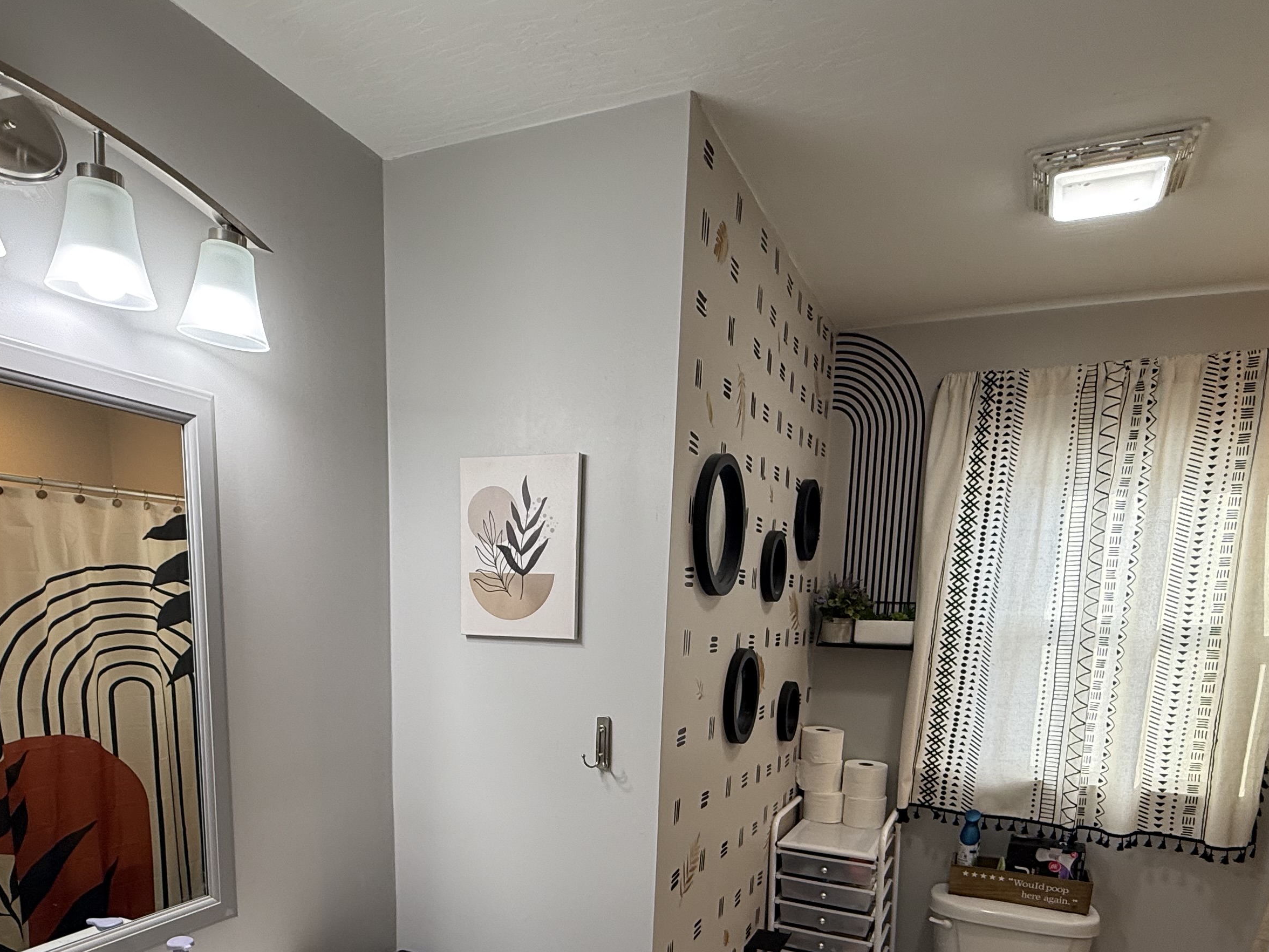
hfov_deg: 71.5
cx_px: 598
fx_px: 880
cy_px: 769
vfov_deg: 52.9
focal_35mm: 24
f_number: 2.2
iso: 100
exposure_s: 1/120
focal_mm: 2.22
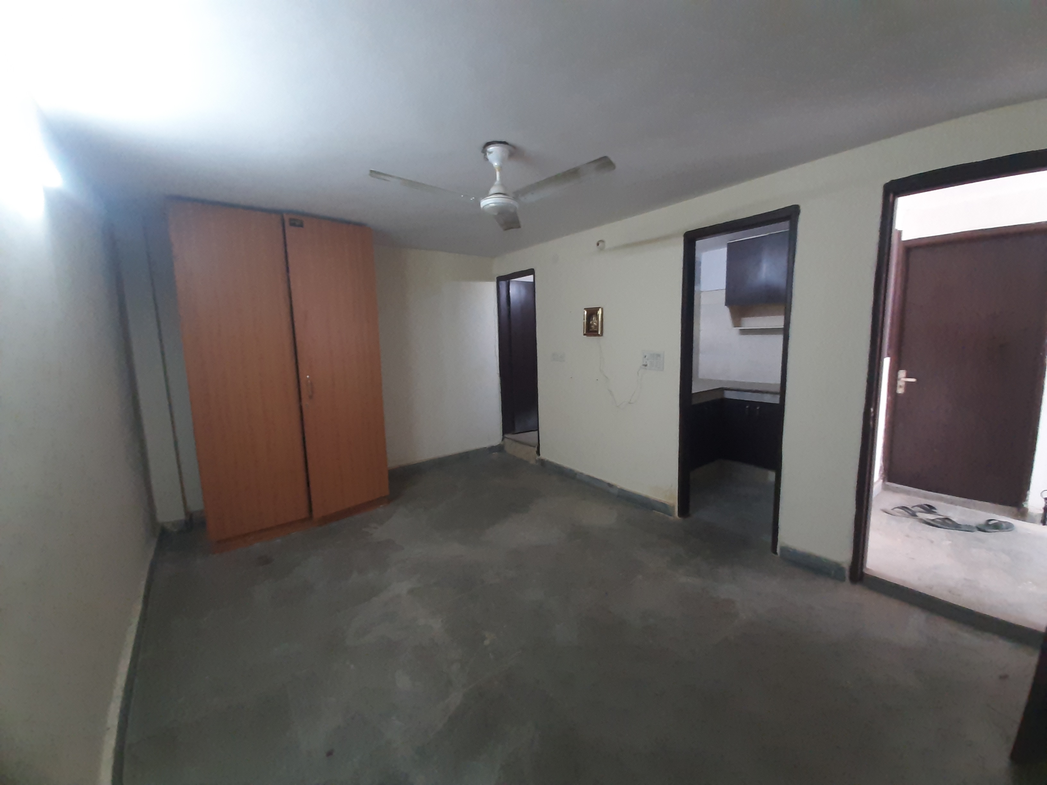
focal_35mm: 13
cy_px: 392
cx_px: 524
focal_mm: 1.42
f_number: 2.2
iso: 200
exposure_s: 1/33
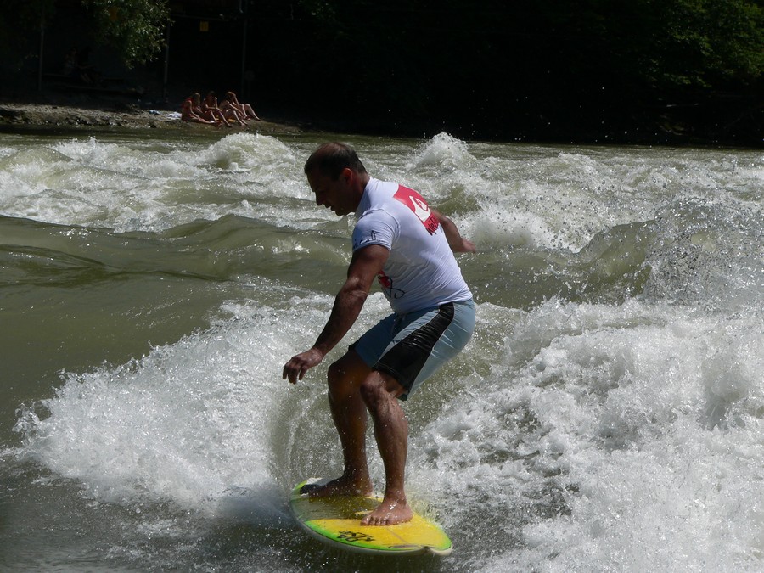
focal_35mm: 121
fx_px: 2671
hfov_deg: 16.3
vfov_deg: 12.2
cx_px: 382
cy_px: 286
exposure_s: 1/1000
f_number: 5.6
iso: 80
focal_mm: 20.1
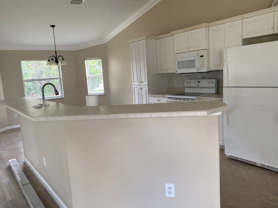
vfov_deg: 49.7
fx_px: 225
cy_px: 108
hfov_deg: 63.4
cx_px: 132
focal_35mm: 28
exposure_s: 1/107
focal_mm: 4.25
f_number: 1.8
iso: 125
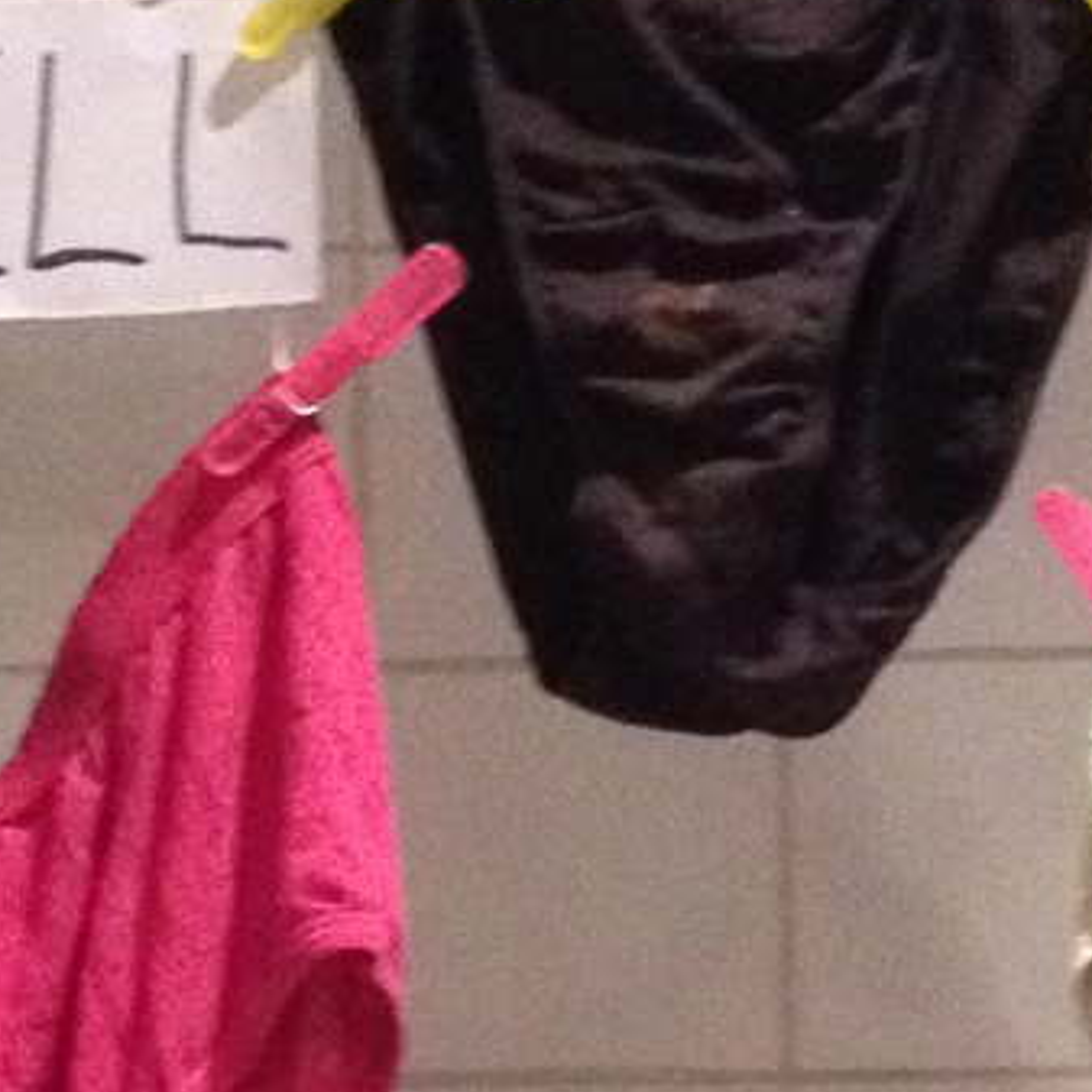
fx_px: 6995
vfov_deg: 8.9
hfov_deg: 8.9
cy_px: 841
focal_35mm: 196
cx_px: 570
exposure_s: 1/15
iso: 500
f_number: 2.4
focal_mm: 4.28
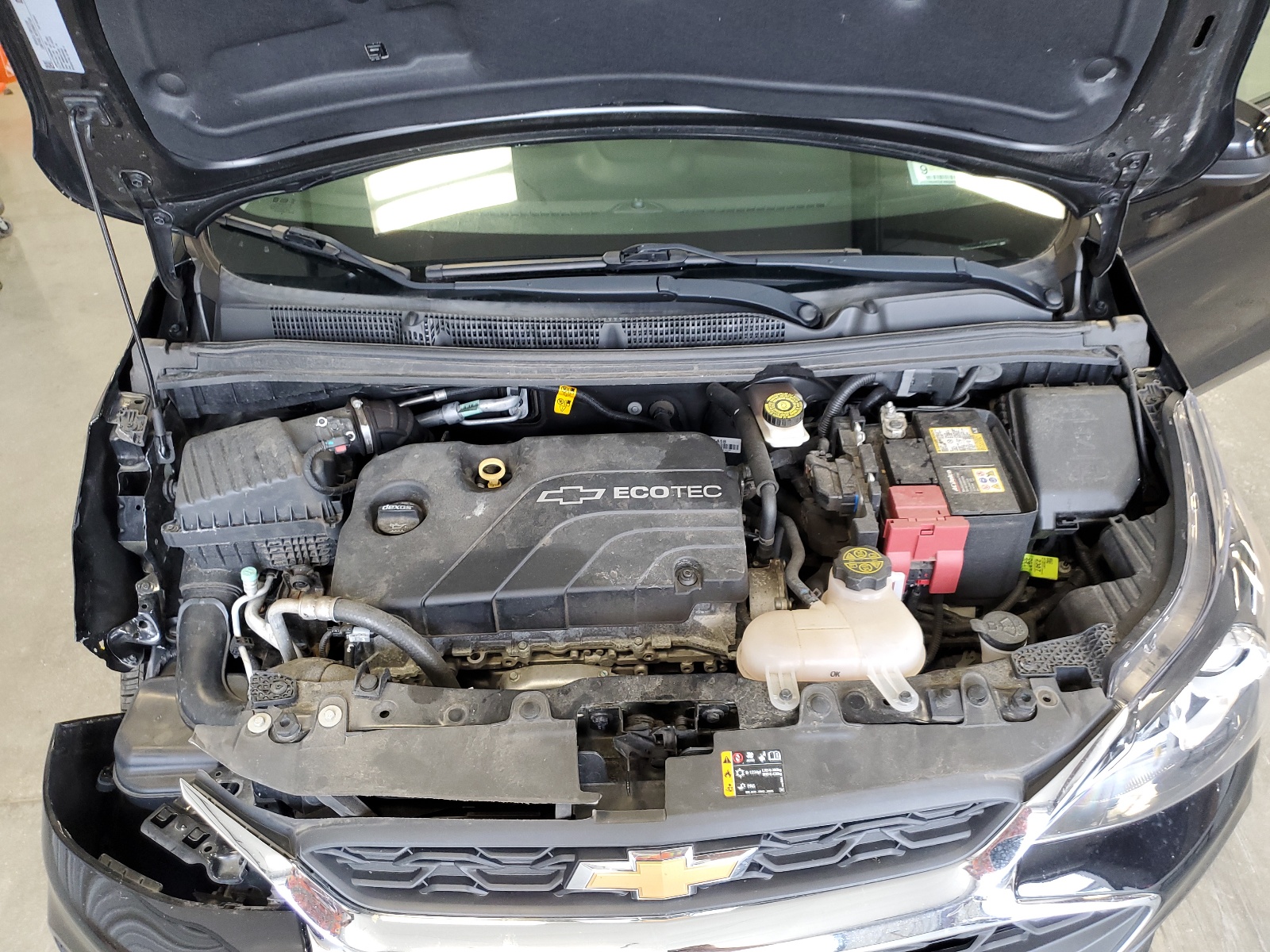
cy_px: 476
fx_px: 954
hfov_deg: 67.3
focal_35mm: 26
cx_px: 635
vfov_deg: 53.1
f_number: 1.5
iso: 81
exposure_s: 1/60.2
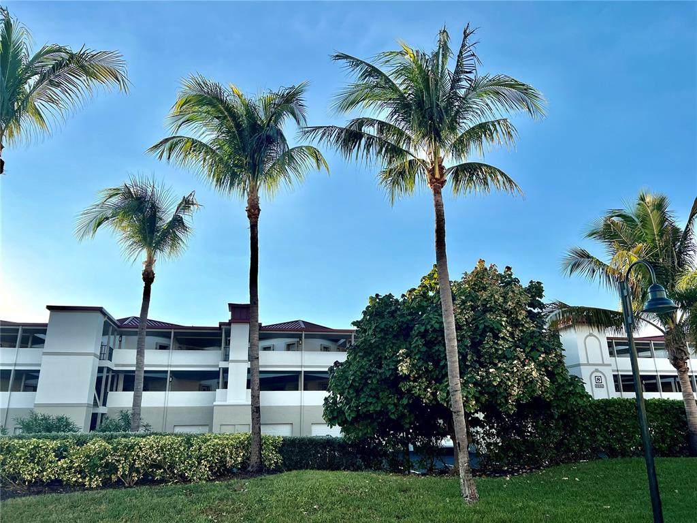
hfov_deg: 67.3
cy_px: 262
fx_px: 524
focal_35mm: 26
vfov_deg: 53.1
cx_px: 348
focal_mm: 5.7
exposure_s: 1/3165
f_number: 1.5
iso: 50
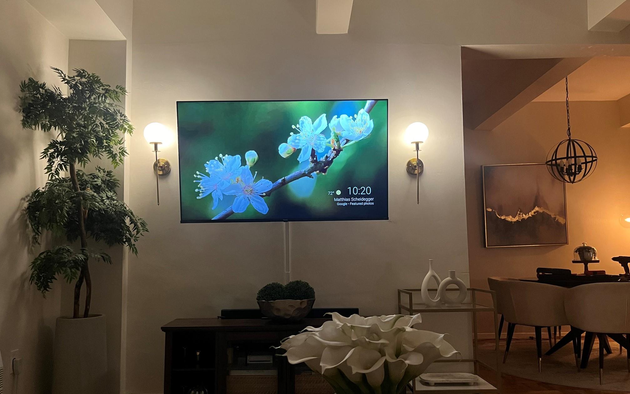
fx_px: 481
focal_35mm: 28
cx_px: 315
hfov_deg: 66.5
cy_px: 215
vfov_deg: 44.5
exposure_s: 1/40
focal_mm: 5.1
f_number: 1.6
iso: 640
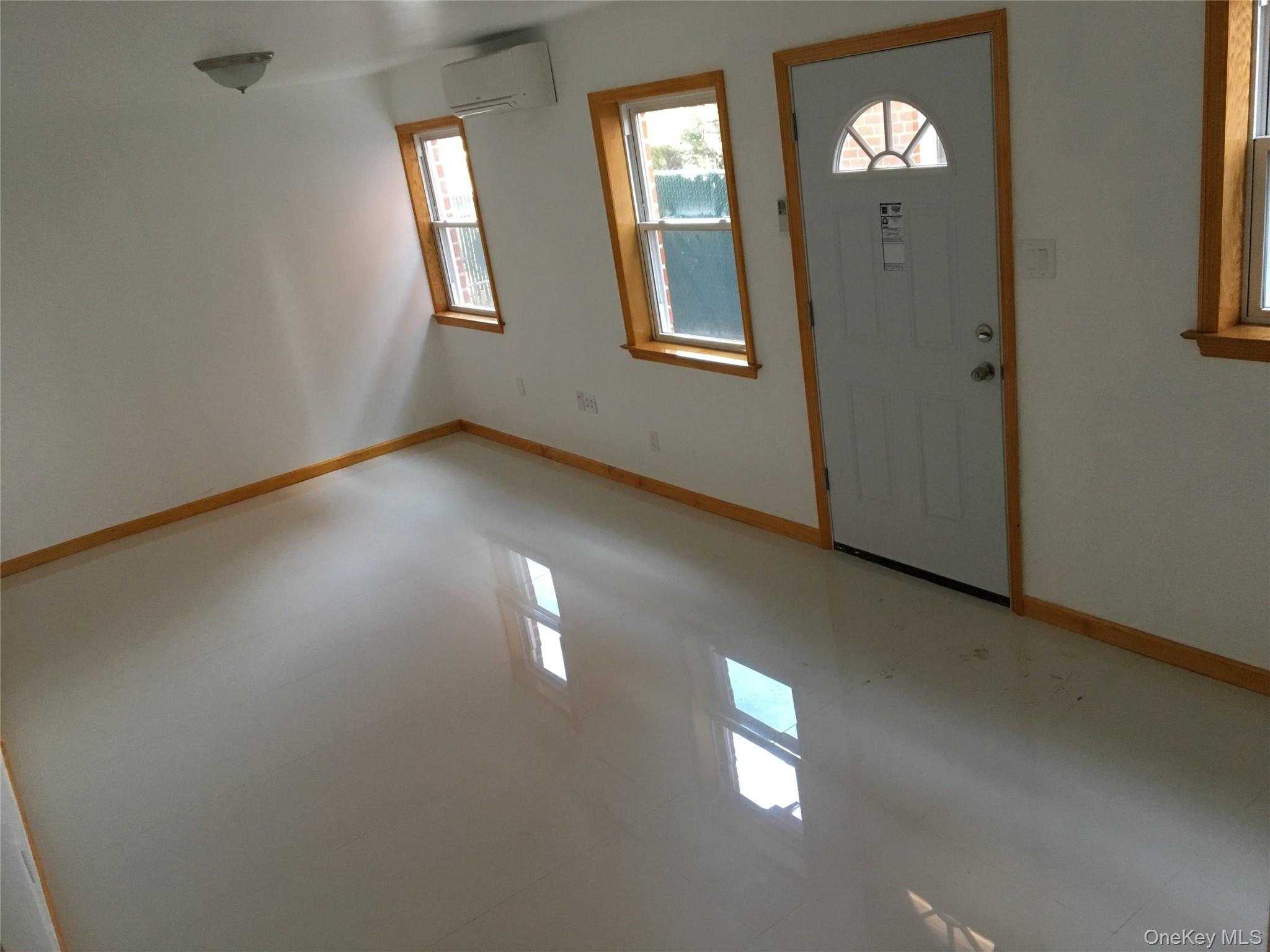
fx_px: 1064
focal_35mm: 29
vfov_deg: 48.2
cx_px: 635
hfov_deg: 61.7
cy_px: 476
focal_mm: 4.15
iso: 125
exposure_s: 1/30
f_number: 2.2
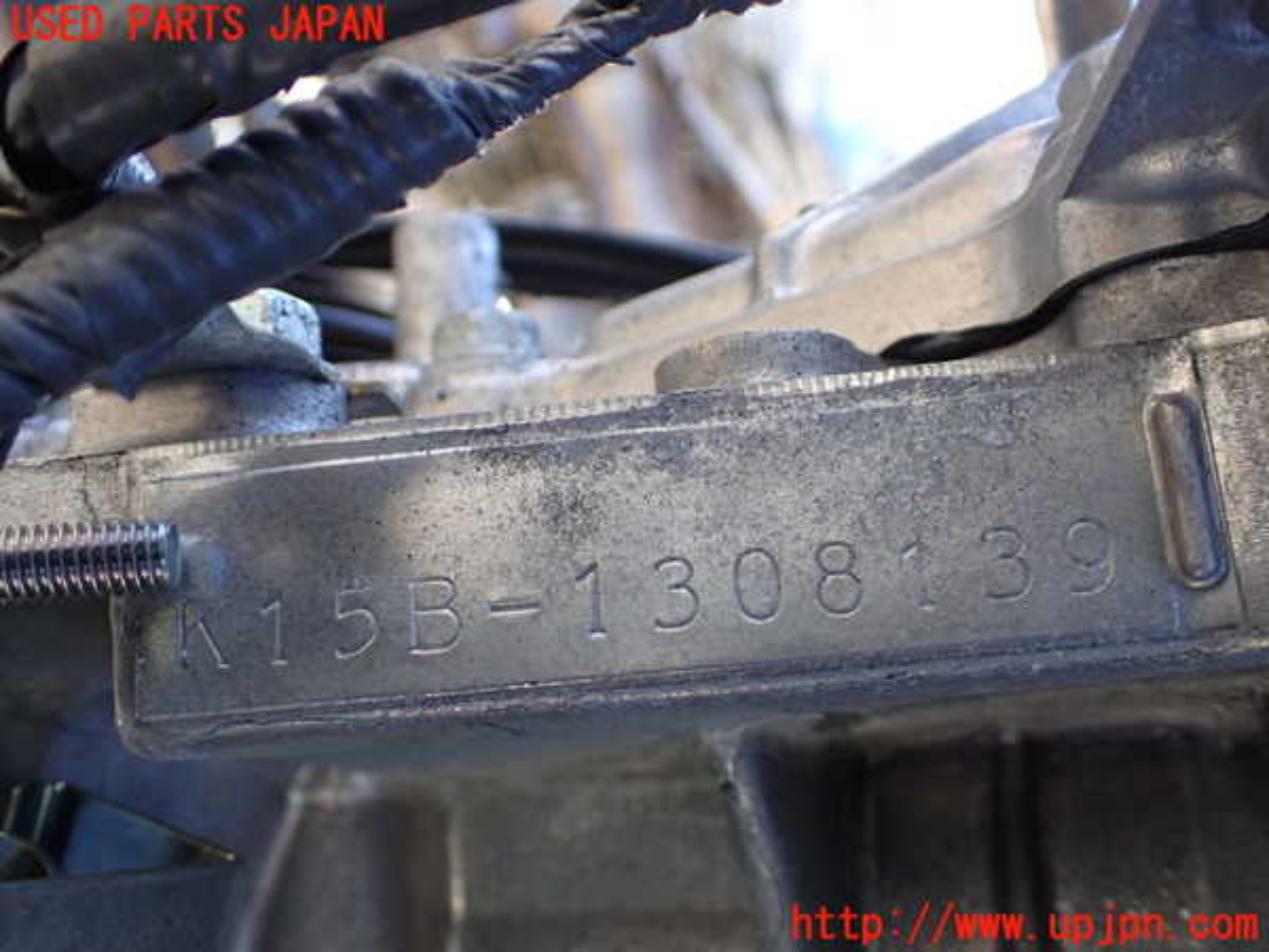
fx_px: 1320
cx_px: 634
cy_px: 476
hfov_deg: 51.4
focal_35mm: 36
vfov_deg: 39.7
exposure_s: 1/160
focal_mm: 6.37
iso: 250
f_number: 2.5
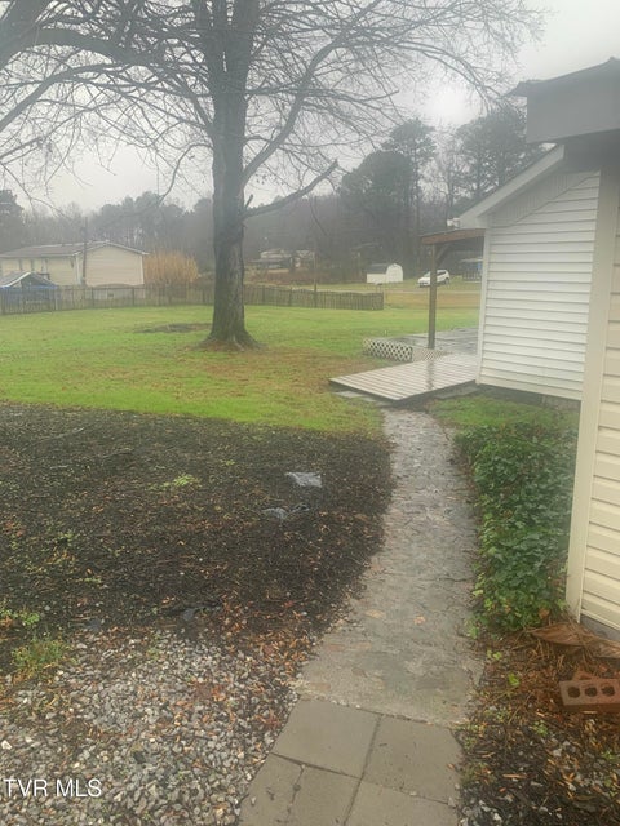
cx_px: 310
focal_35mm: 26
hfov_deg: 53.1
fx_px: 621
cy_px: 413
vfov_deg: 67.3
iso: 25
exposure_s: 1/122
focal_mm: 4.25
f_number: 1.8
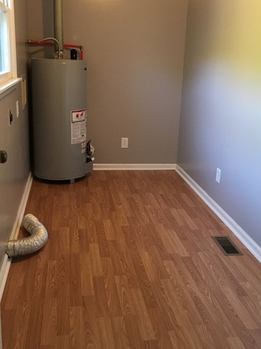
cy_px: 154
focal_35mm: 38
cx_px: 125
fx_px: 382
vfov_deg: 48.9
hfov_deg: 37.7
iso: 200
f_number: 2.2
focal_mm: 4.15
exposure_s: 1/30
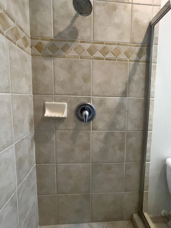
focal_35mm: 13
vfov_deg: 106.2
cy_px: 114
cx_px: 86
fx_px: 86
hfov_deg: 89.9
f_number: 2.4
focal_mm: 1.54
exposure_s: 1/60
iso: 500
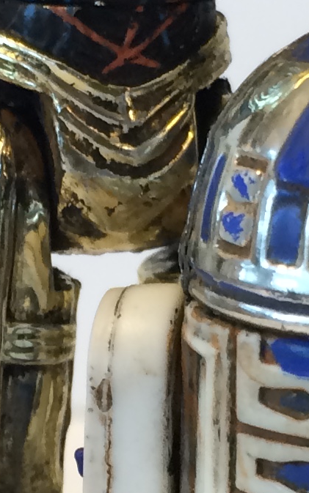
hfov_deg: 8.8
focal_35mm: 149
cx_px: 112
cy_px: 316
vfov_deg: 14.0
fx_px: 2006
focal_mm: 4.15
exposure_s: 1/30
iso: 50
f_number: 2.2
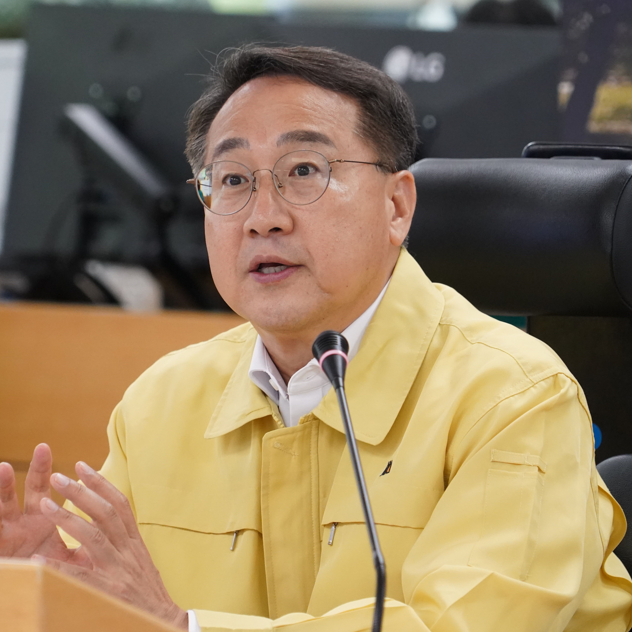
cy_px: 331
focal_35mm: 321
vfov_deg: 5.5
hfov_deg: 5.5
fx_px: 6631
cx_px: 275
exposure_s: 1/320
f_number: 7.1
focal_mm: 240
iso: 6400
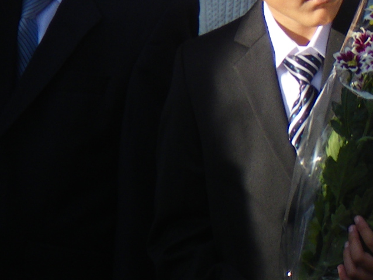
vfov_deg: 5.8
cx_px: 531
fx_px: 2714
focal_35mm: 252
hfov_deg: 7.7
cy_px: -182
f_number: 4.6
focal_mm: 11.1
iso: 50
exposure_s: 1/125
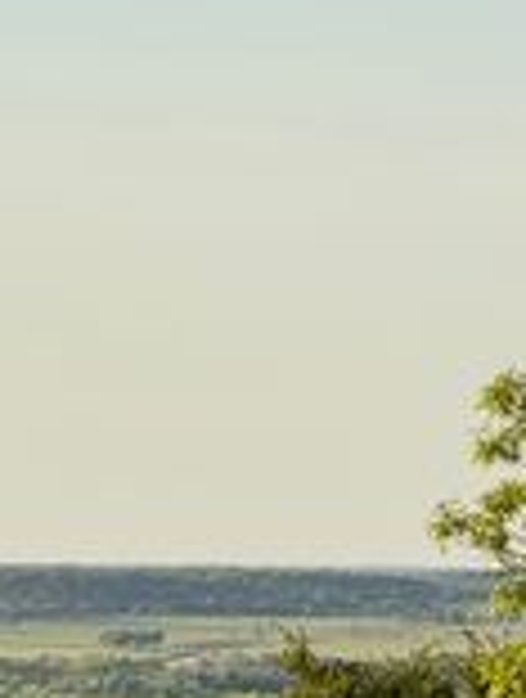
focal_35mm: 386
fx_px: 7788
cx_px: -468
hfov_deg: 3.8
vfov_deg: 5.1
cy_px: 624
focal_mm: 15.66
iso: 64
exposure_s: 1/687
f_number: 2.8
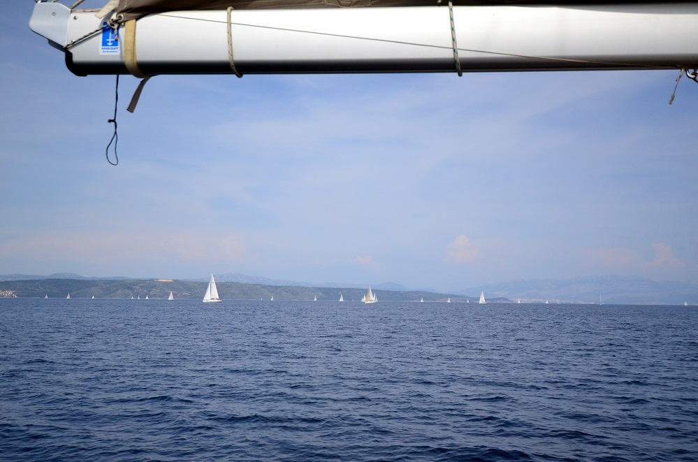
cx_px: 349
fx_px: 696
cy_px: 231
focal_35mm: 36
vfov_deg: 36.7
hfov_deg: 53.2
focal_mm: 24
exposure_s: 1/8000
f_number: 4
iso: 560
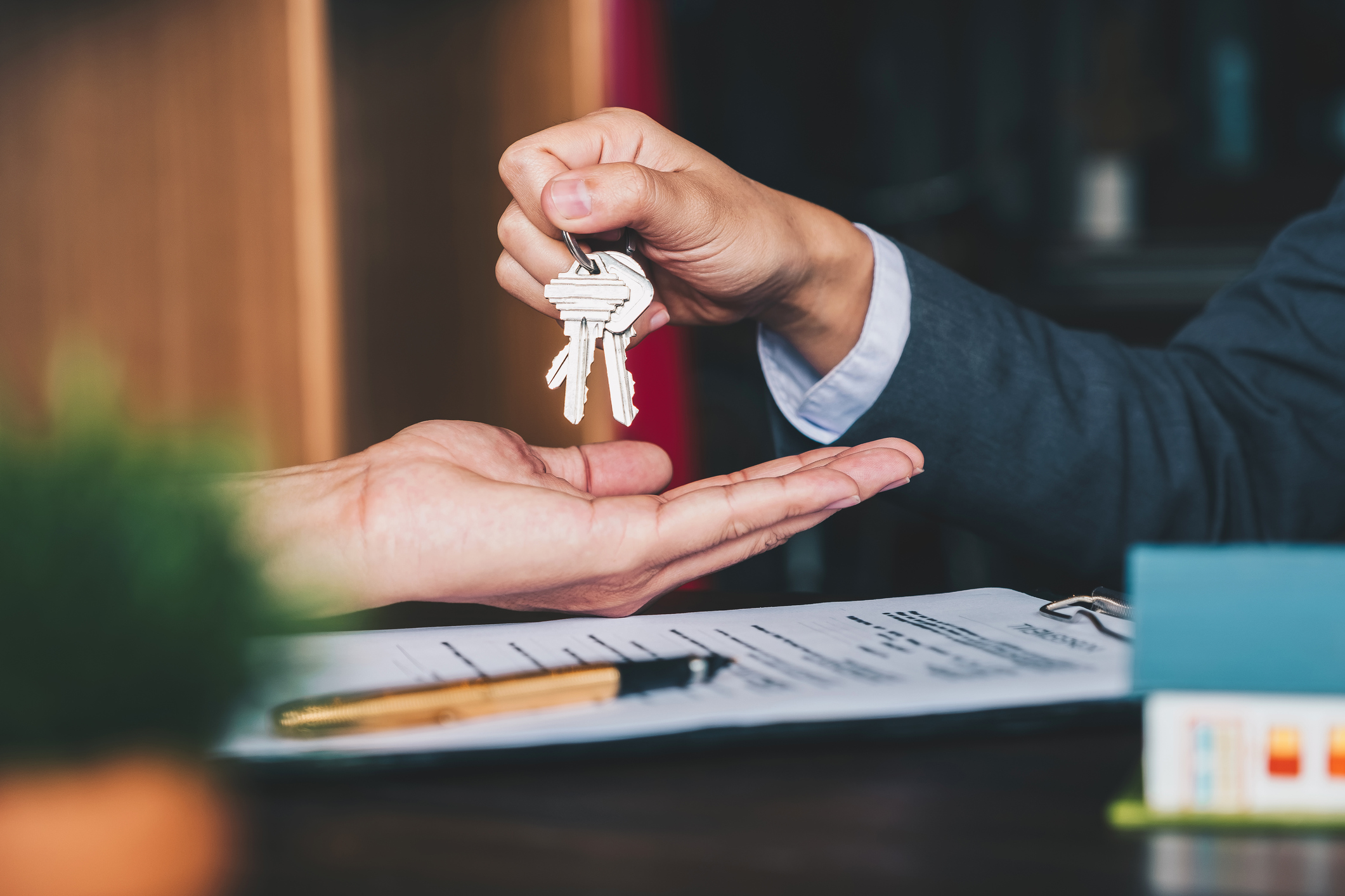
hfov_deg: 28.5
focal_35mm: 71
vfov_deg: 19.2
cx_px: 672
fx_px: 2652
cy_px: 448
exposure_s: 1/105
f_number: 2.8
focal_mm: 47
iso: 200
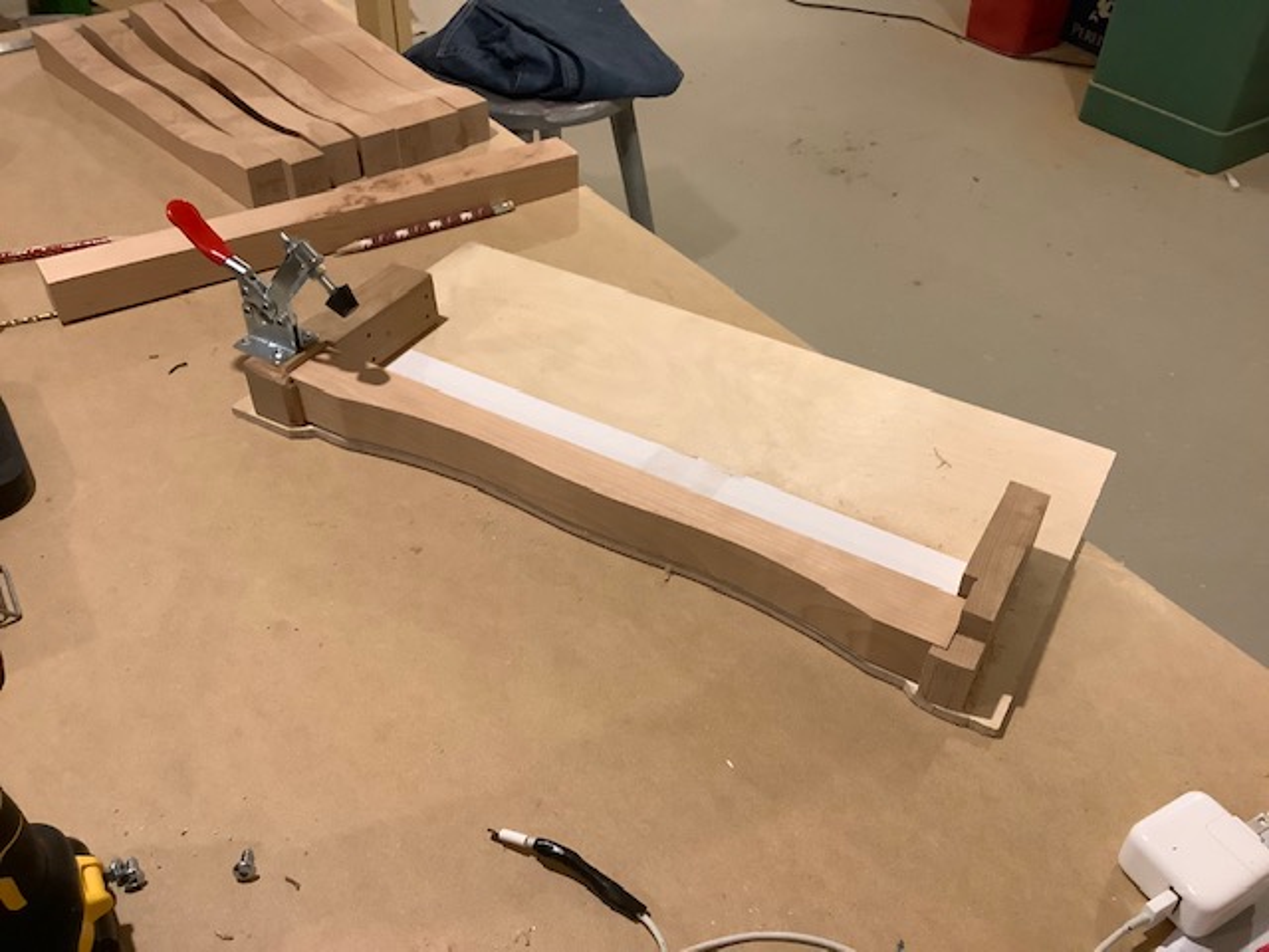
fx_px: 1136
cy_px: 476
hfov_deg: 58.4
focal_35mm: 31
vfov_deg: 45.4
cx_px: 634
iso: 250
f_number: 2.4
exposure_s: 1/60
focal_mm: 3.3
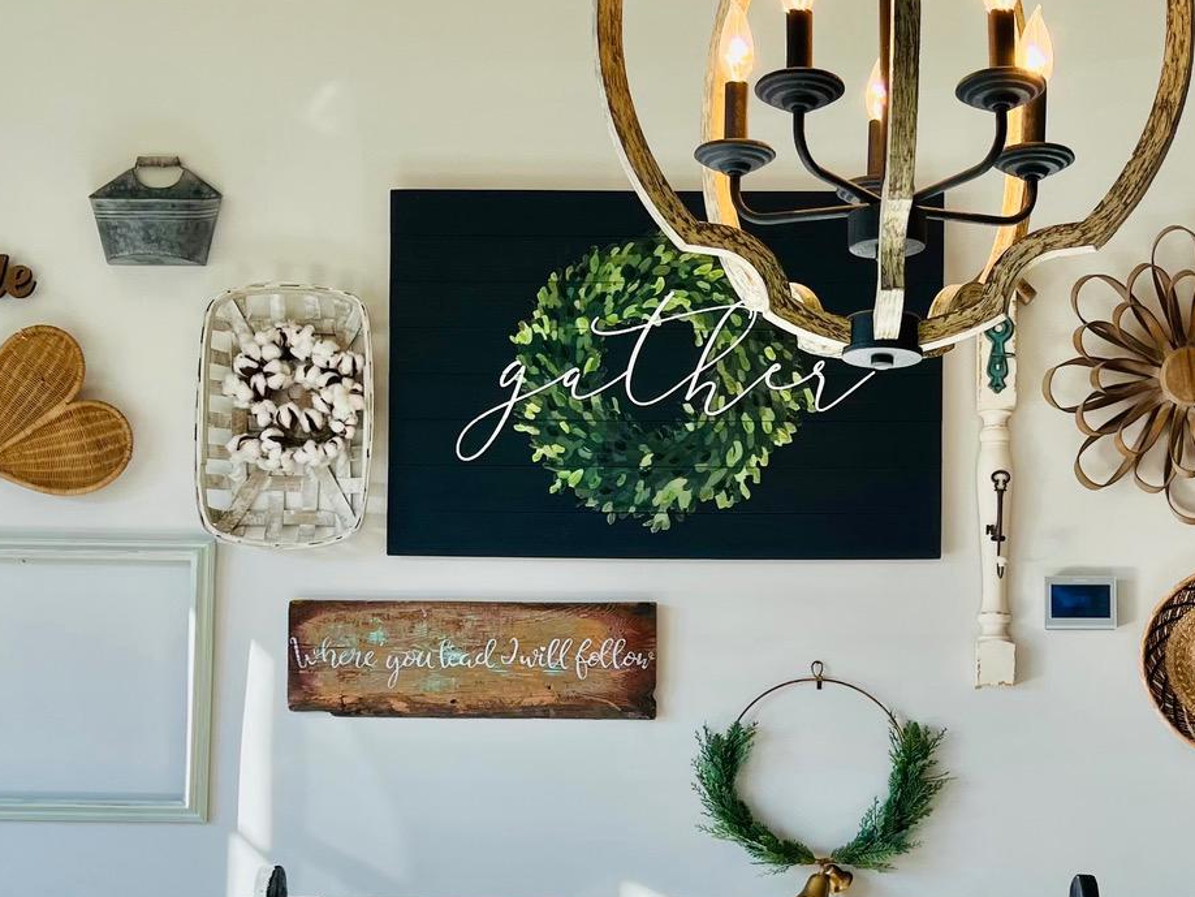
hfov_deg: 33.2
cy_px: 660
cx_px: 669
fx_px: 2003
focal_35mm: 58
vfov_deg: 25.0
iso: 50
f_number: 1.5
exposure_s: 1/398
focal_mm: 5.7
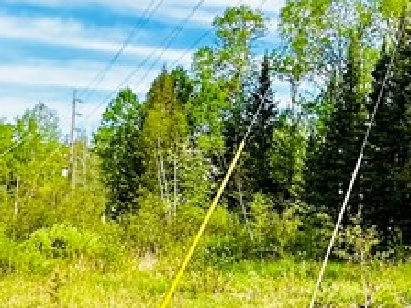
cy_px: 170
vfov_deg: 22.9
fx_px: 760
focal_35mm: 64
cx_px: 536
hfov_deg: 25.9
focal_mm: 2.22
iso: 40
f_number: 2.2
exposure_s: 1/330
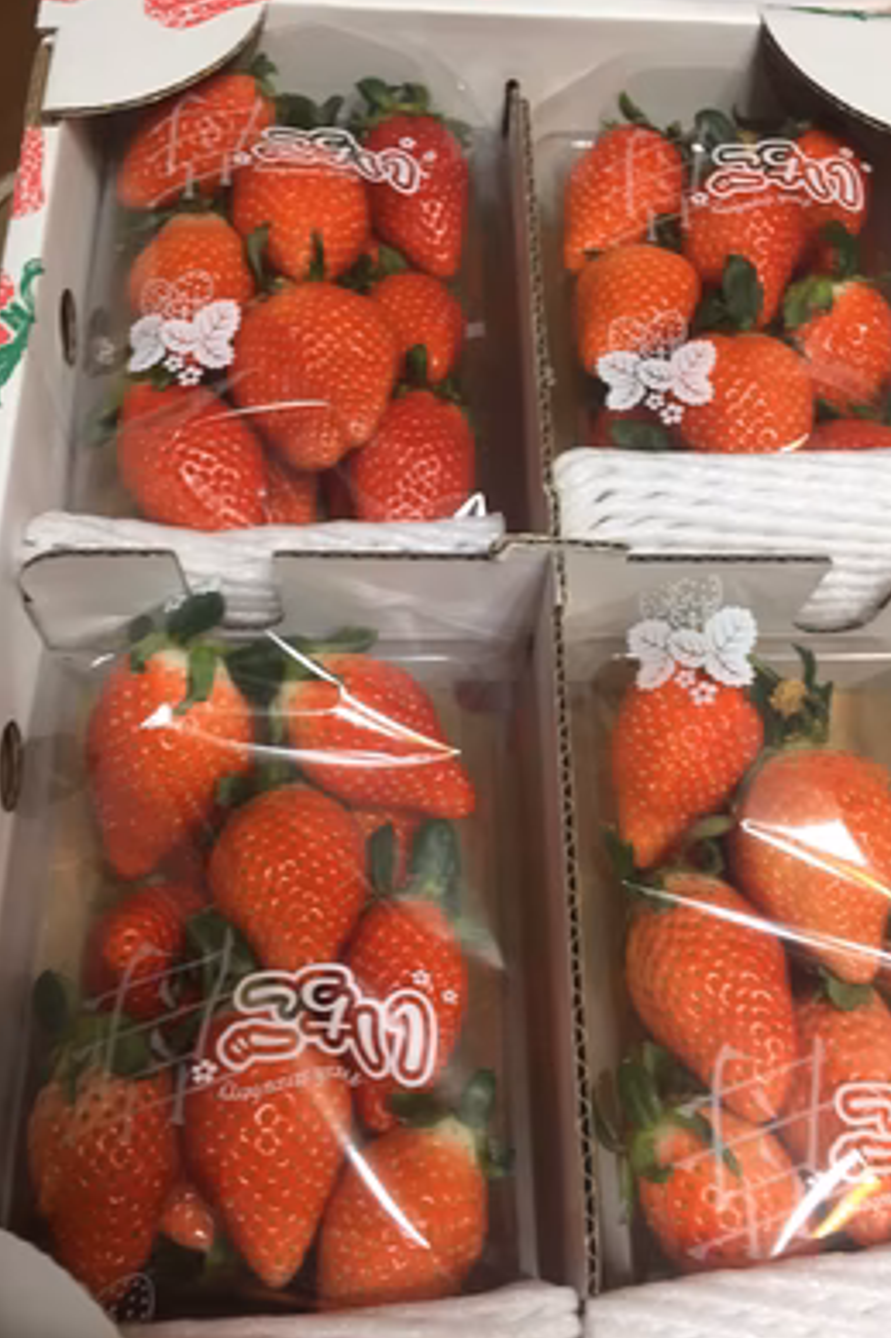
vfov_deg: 60.3
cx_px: 509
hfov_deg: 42.2
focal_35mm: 31
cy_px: 654
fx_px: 1152
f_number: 2.2
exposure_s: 1/30
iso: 80
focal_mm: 4.15
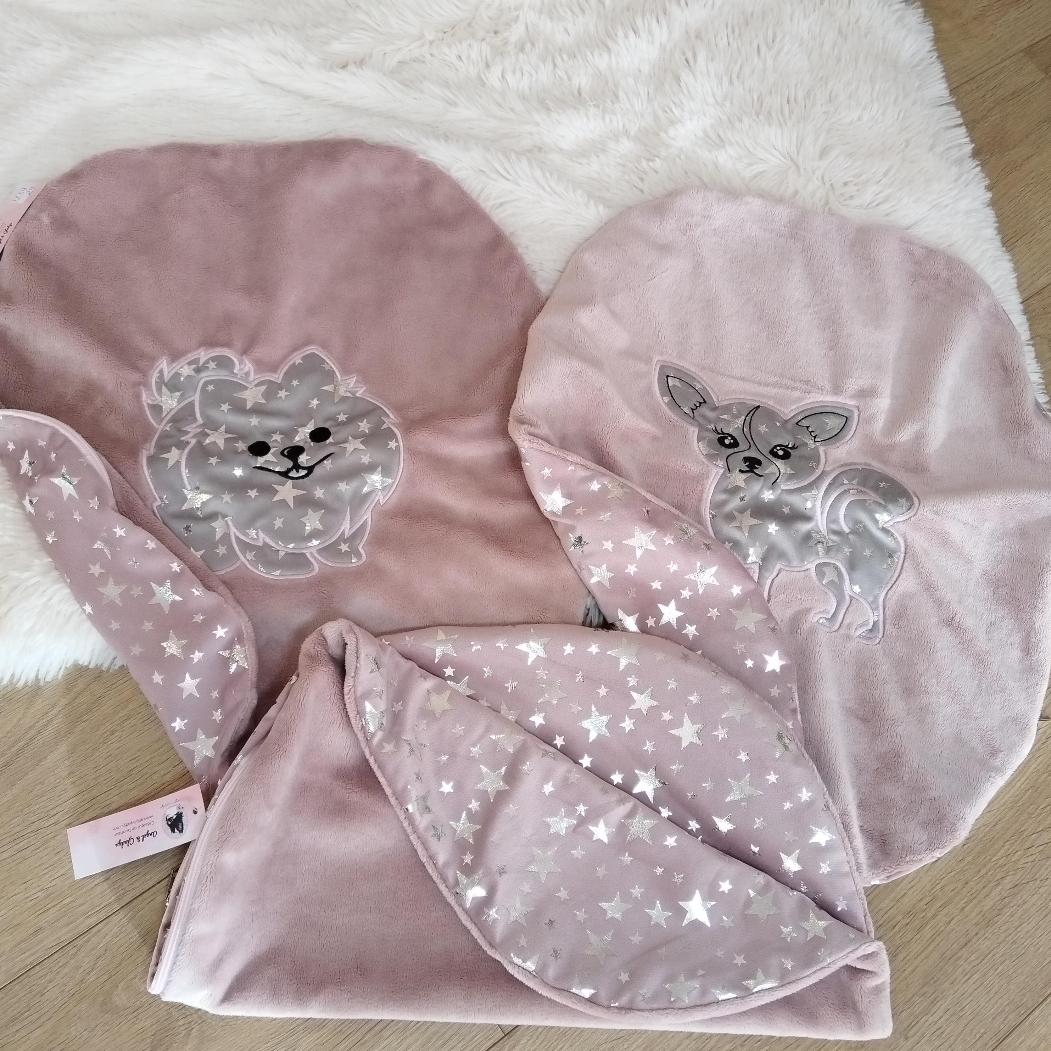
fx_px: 1065
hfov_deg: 52.5
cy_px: 510
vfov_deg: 52.5
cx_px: 529
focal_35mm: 31
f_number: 1.9
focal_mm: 4.95
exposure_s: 1/50
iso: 640
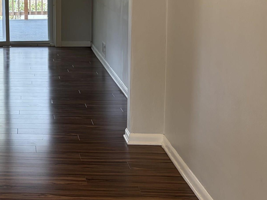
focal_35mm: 66
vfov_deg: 21.8
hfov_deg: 26.9
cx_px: -30
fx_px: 509
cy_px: 23
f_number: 1.6
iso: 80
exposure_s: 1/120
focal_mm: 5.96
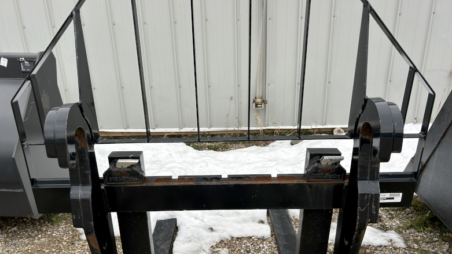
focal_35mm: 29
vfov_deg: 39.7
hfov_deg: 66.0
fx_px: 348
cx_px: 223
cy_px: 169
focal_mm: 5.7
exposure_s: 1/632
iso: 50
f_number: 1.5
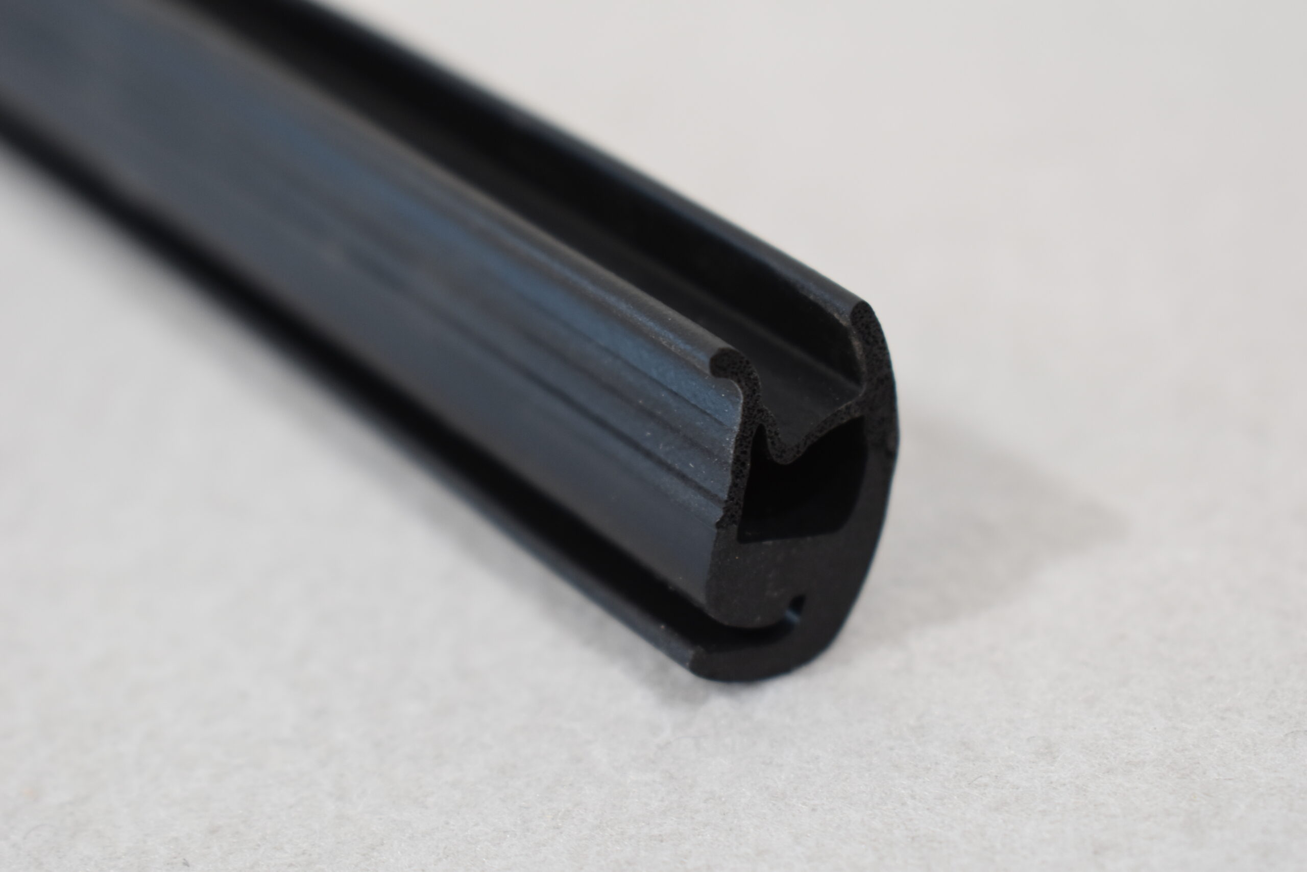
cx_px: 654
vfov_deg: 17.5
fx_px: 2832
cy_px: 436
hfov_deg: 26.0
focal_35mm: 78
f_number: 5.6
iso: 560
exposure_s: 1/60
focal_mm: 52
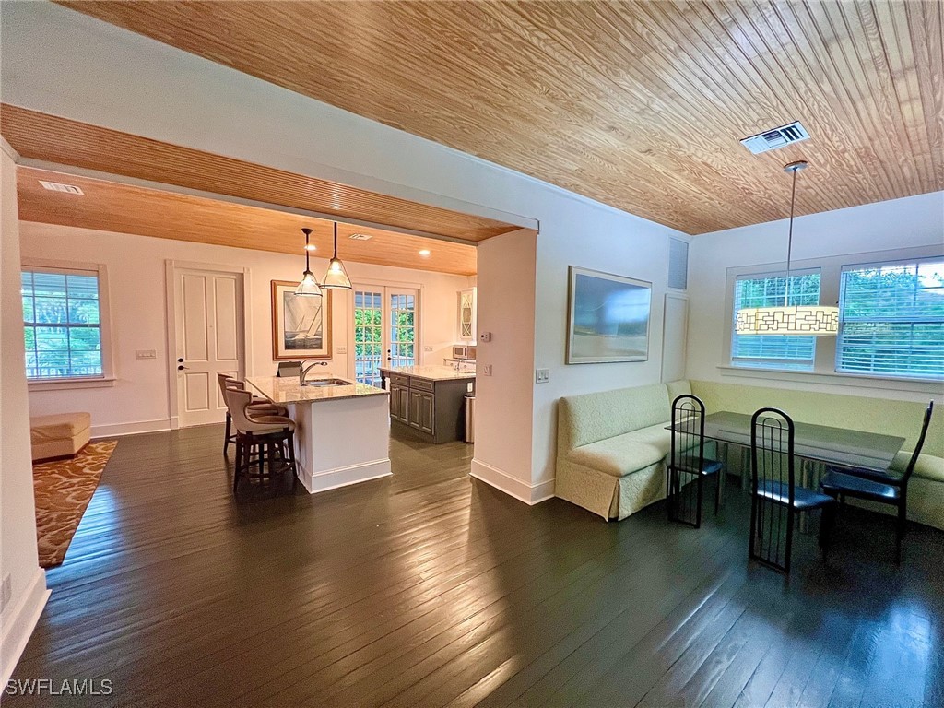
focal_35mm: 13
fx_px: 355
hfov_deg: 106.2
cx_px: 472
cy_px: 354
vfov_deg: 89.9
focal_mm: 1.57
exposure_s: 1/60
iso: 200
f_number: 1.8
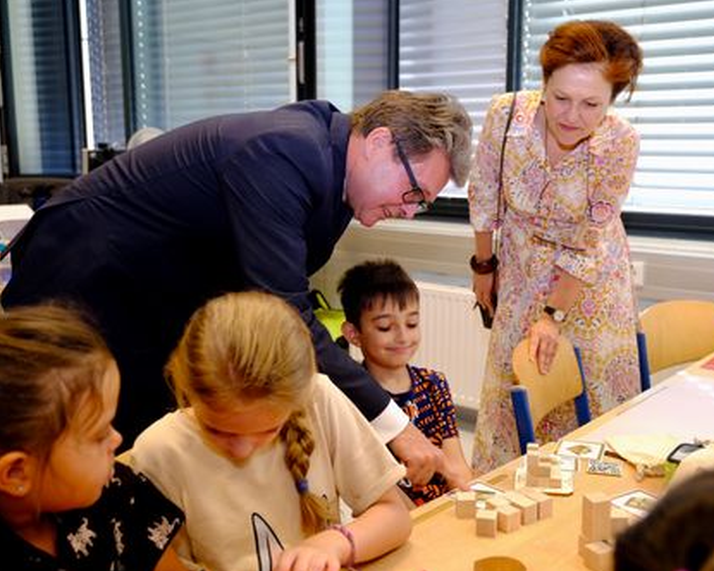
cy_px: 283
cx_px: 409
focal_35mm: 37
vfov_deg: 40.1
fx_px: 782
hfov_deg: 48.9
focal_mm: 21.3
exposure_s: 1/60
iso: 320
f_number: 2.8
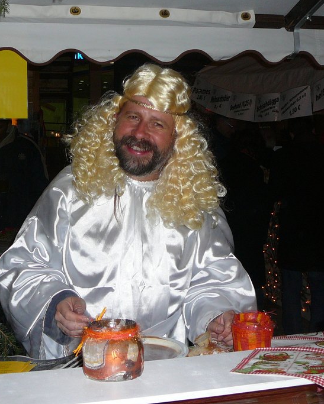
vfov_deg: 37.3
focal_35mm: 50
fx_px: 599
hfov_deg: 30.1
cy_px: 190
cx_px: 118
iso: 100
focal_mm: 5.2
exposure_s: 1/30
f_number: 2.8
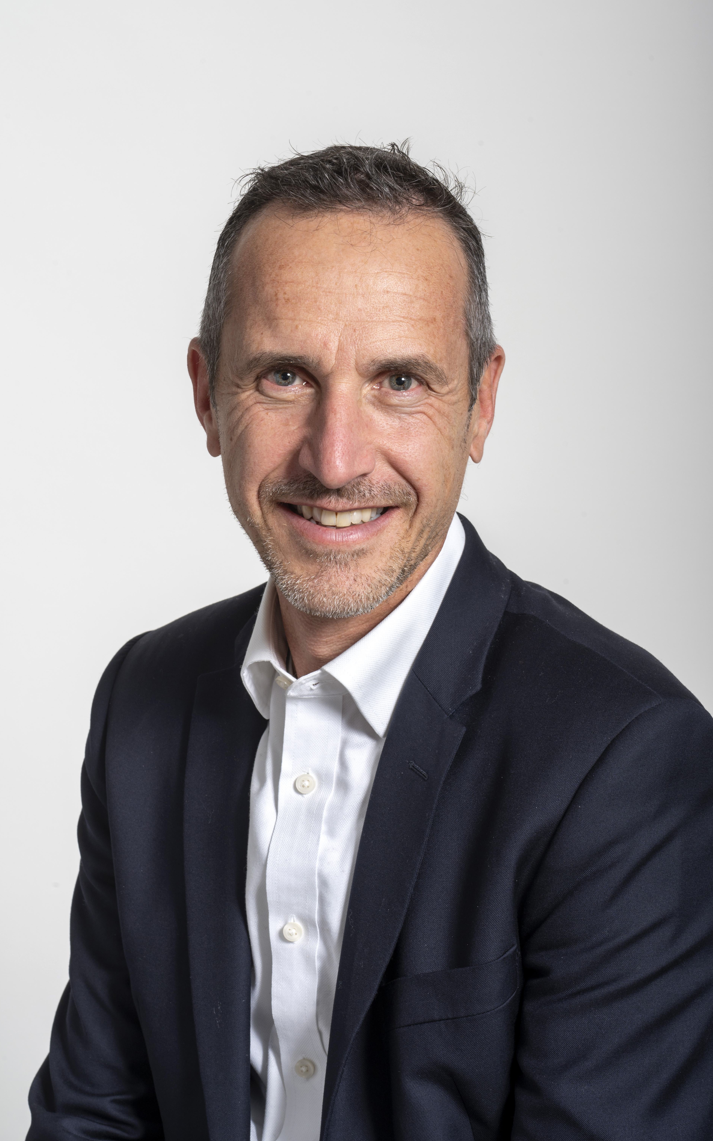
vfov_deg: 20.4
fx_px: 3171
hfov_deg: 12.8
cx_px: 336
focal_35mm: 102
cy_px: 571
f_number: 14
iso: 100
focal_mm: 100
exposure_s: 1/160
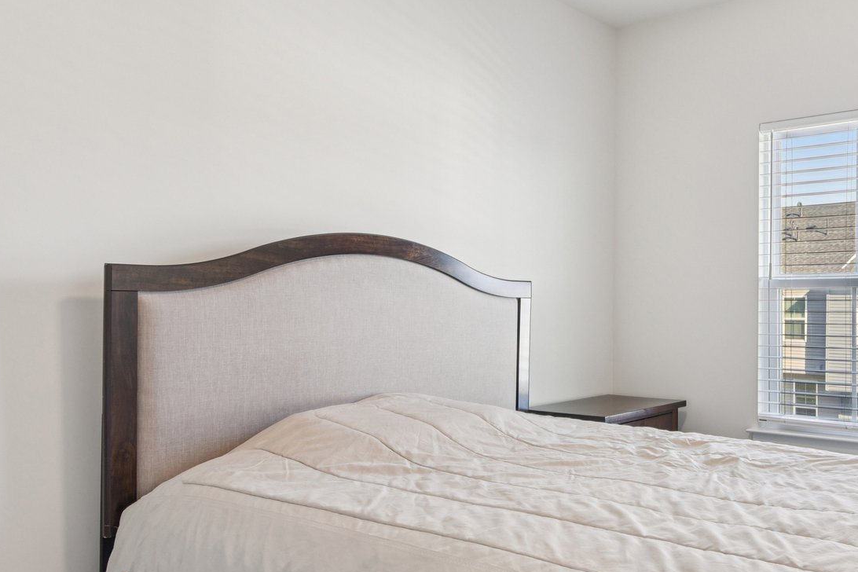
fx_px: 715
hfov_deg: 58.2
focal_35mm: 30
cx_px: 659
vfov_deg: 43.6
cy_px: 308
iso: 400
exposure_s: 1/50
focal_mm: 16
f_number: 8
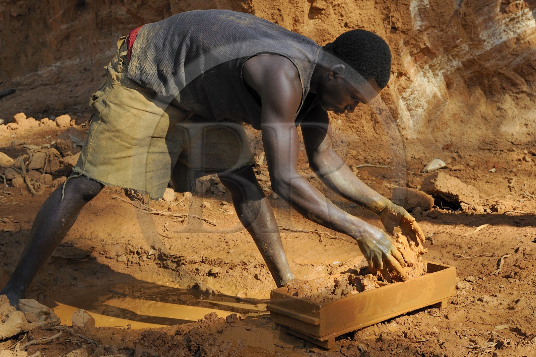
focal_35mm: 58
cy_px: 178
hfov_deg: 34.5
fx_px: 863
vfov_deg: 23.4
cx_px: 268
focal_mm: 58
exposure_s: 1/250
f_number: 10
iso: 400
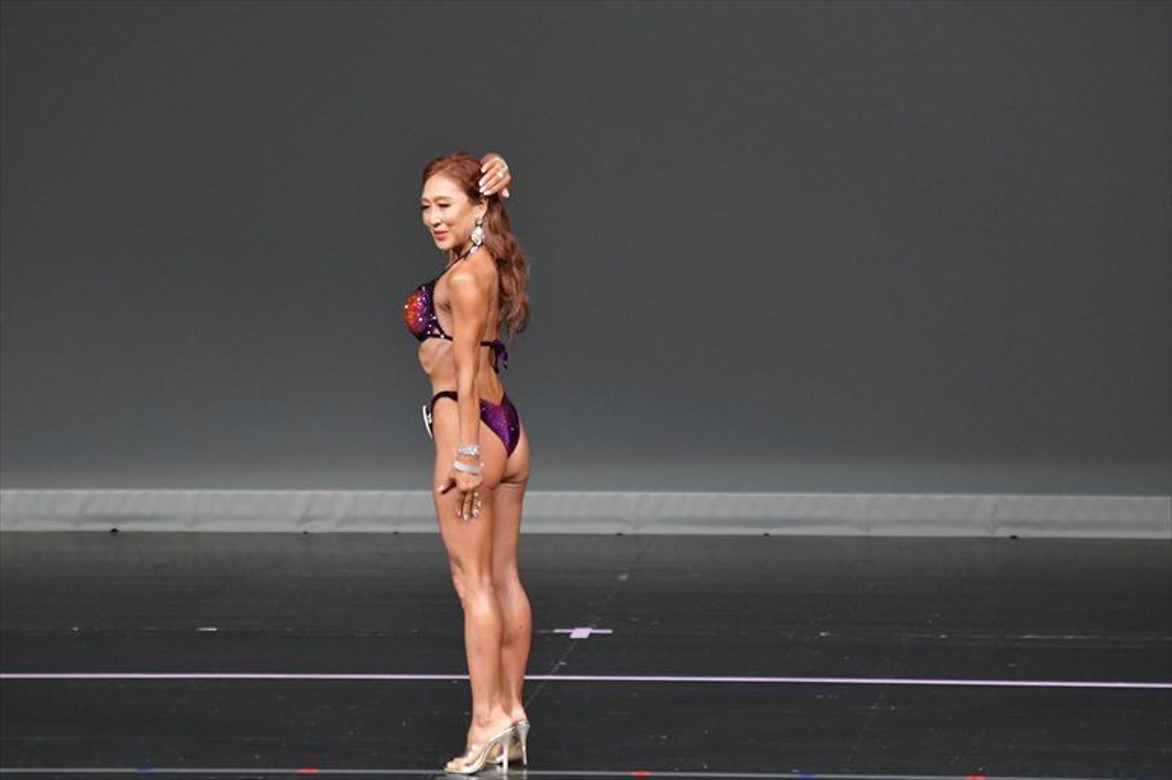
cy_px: 390
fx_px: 11226
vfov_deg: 4.0
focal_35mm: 345
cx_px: 586
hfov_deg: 6.0
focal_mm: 230
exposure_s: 1/400
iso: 4000
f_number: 5.6
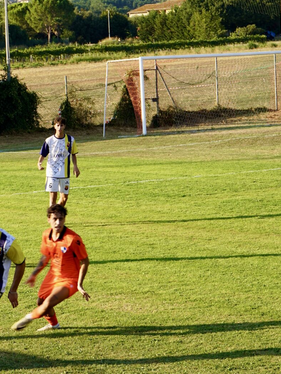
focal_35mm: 165
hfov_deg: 9.0
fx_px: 1786
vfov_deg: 12.0
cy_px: 150
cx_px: 24
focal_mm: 70
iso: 100
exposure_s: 1/125
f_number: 8
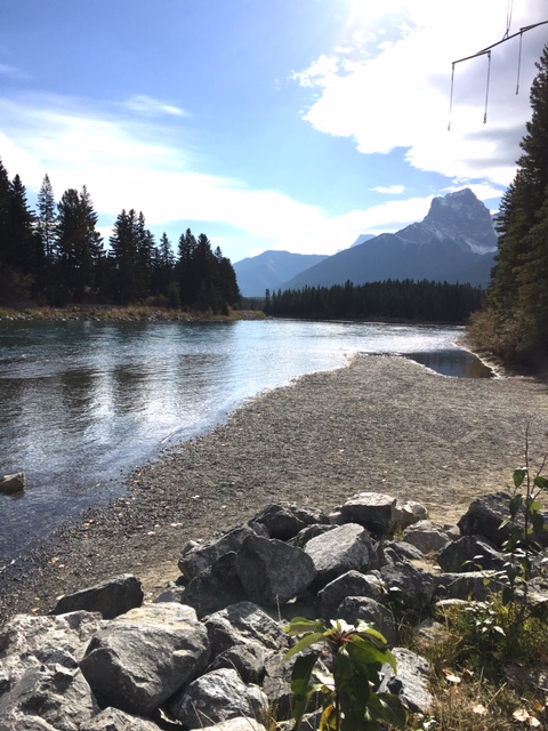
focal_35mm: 29
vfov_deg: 61.7
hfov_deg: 48.2
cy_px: 366
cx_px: 274
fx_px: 612
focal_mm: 4.15
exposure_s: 1/4274
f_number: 2.2
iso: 25
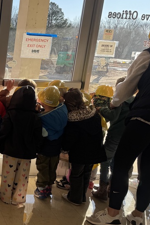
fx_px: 294
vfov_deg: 41.9
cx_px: -53
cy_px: 120
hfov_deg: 24.4
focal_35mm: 47
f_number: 1.78
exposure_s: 1/864
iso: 80
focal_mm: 6.76
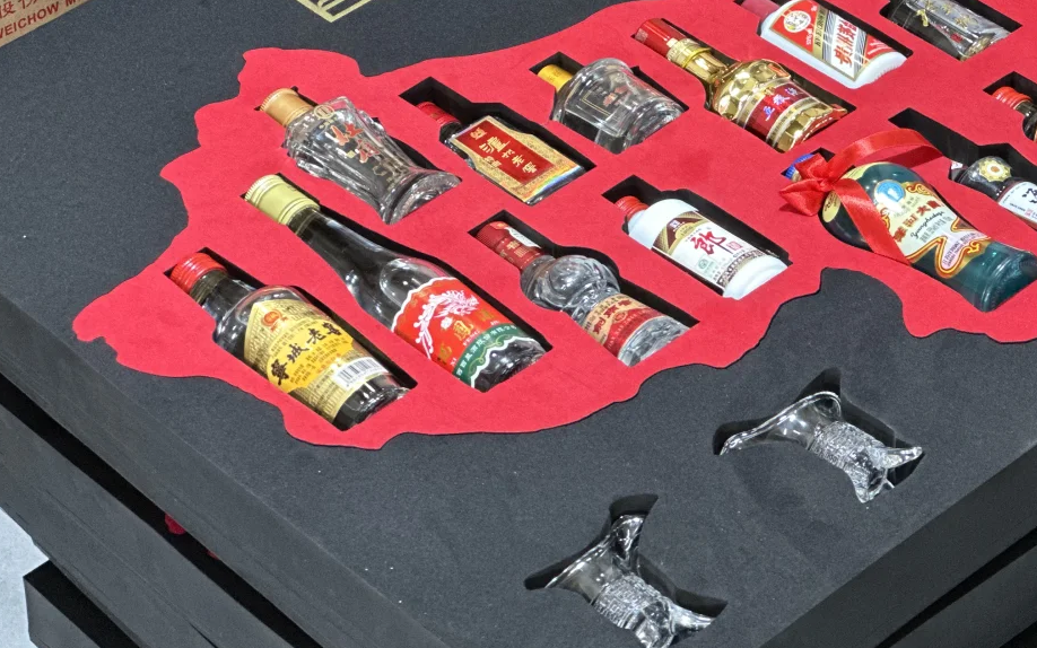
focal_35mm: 128
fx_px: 3618
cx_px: 725
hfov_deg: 16.3
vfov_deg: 10.2
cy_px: 163
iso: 250
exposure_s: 1/40
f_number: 2.8
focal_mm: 9
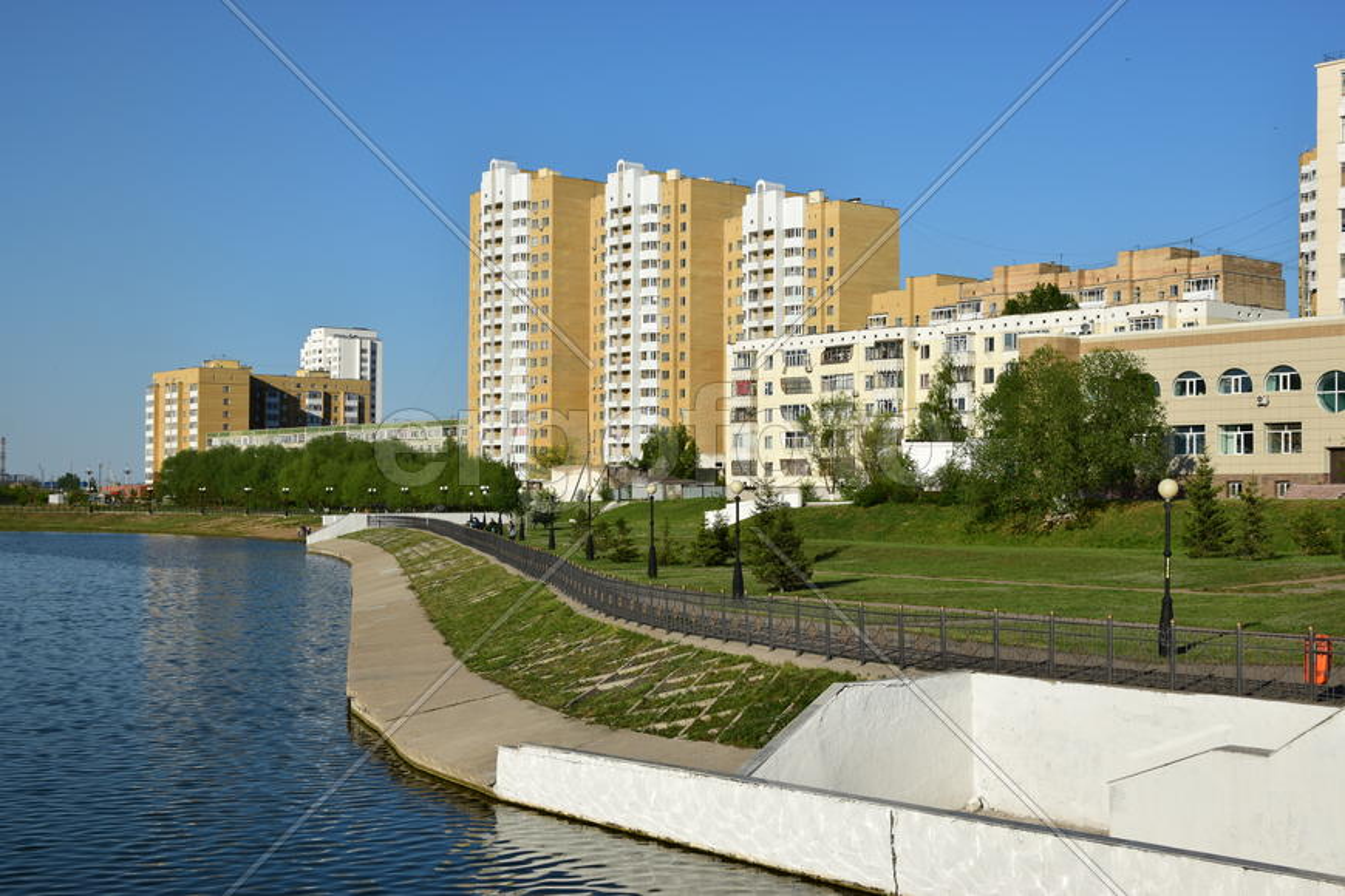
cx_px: 672
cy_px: 448
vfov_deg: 28.1
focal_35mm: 48
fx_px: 1793
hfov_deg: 41.1
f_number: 9
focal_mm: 32
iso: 100
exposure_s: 1/320
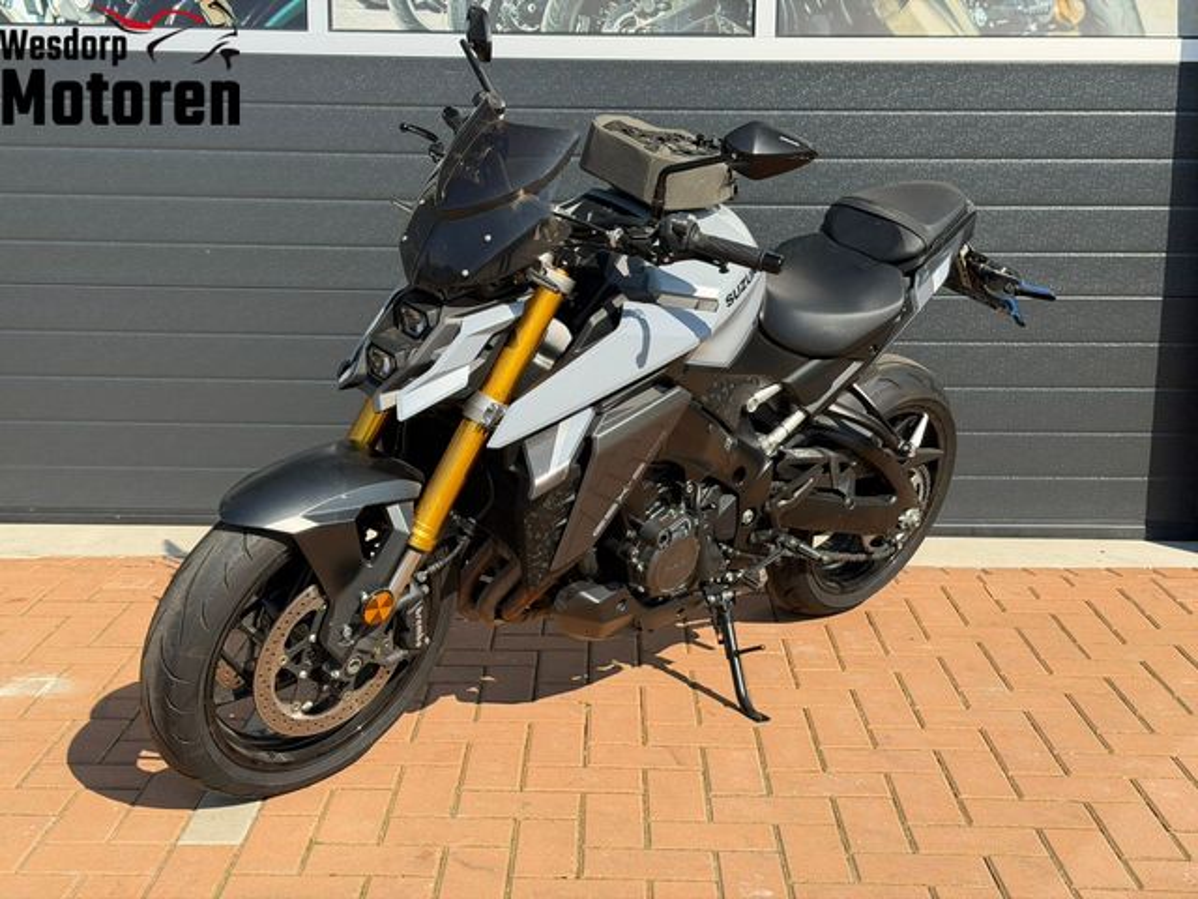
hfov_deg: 39.7
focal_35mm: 48
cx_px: 599
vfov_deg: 30.3
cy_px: 450
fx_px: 1661
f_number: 1.78
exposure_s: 1/2976
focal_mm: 6.76
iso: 64
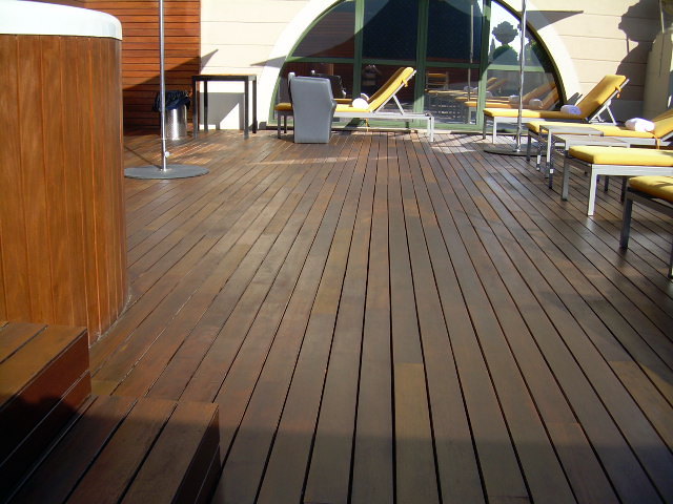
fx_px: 739
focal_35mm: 38
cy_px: 252
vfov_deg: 37.7
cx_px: 336
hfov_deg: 49.0
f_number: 2.8
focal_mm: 6.3
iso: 50
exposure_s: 1/594
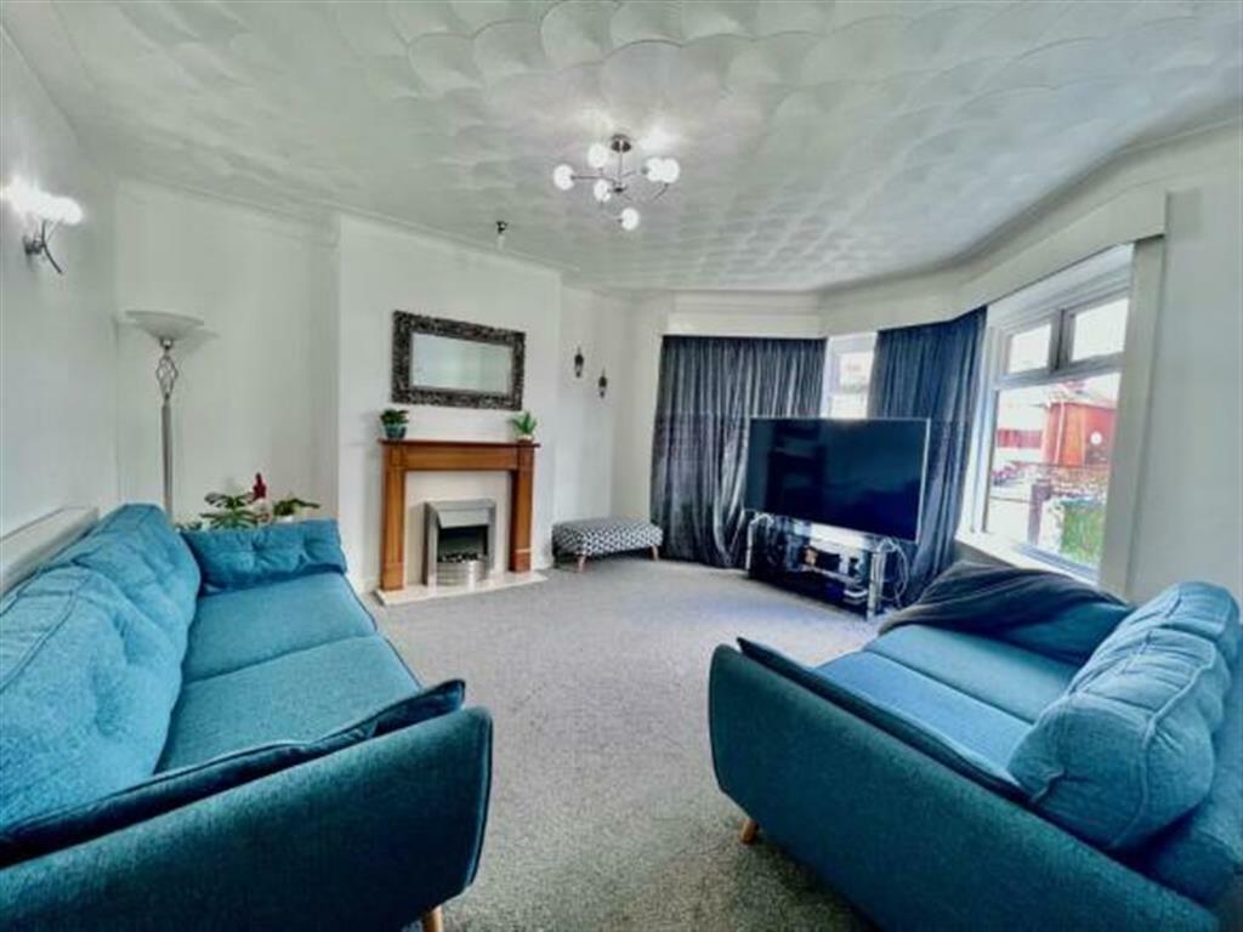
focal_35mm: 13
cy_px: 466
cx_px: 622
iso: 200
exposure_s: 1/100
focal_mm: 1.57
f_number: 1.8
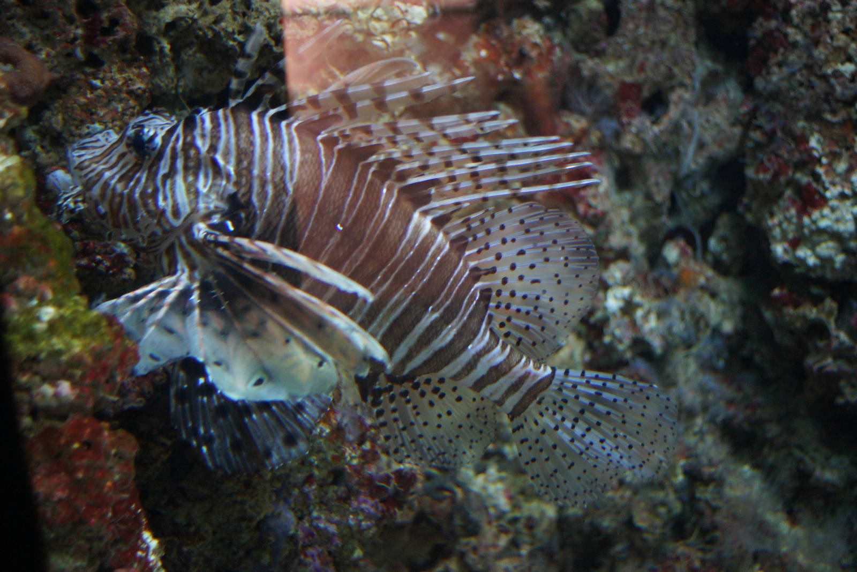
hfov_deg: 43.6
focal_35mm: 45
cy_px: 286
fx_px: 1071
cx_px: 428
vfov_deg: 29.9
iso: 1600
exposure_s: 1/30
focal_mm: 30
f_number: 2.8
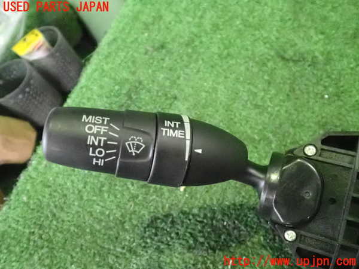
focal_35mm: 30
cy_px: 134
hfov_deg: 60.0
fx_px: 311
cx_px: 180
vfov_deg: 46.8
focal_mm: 5.4
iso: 6400
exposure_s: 1/250
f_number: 2.3
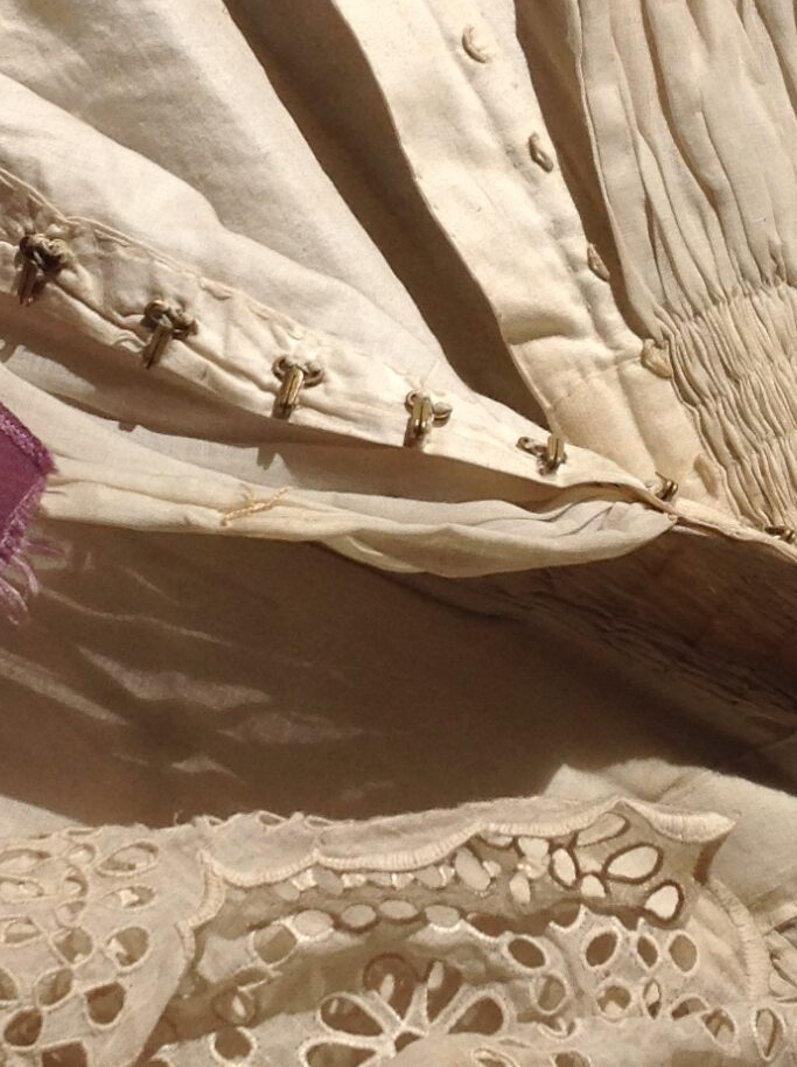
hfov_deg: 15.0
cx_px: 303
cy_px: 333
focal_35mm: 98
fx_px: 3016
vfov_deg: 20.0
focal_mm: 4.28
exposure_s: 1/6061
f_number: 2.4
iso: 50
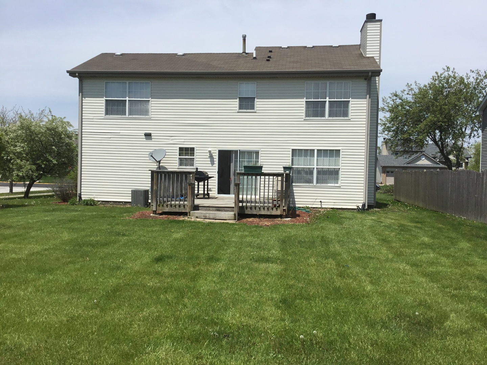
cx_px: 244
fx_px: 436
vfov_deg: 45.4
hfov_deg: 58.4
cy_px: 182
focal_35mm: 31
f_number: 2.4
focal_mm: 3.3
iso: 25
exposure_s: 1/2469
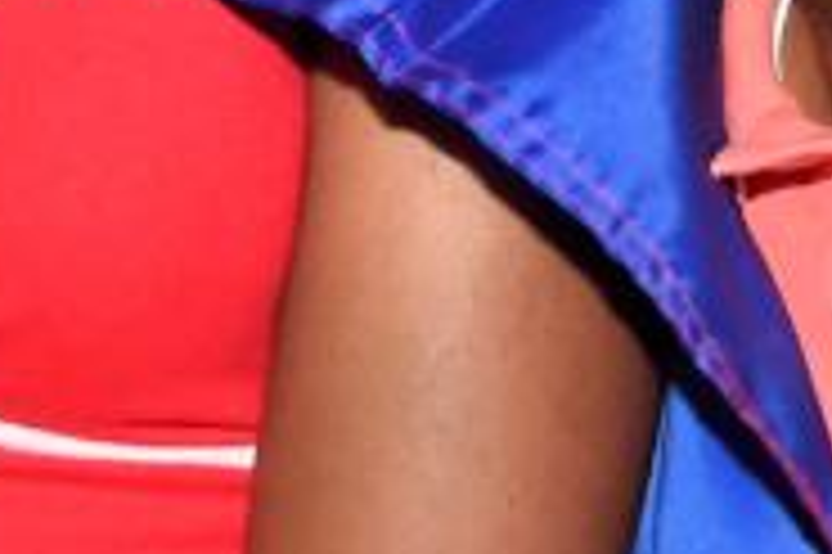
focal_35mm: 214
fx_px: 4941
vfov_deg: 6.2
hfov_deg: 9.5
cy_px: -568
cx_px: 1048
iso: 640
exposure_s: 1/60
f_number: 6.3
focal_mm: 22
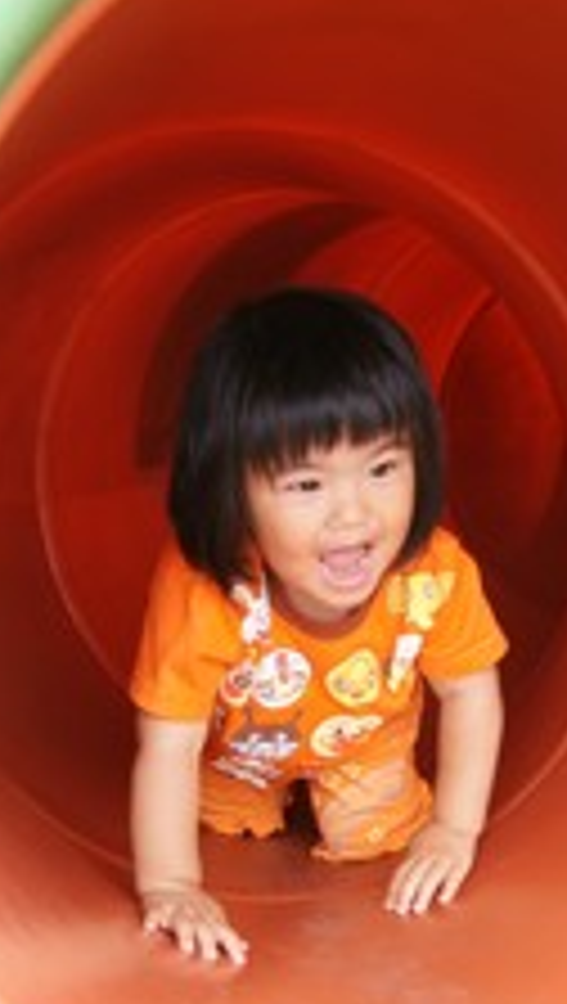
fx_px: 1731
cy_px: 615
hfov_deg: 18.6
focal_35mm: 65
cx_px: 369
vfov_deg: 32.2
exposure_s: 1/125
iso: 200
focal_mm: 22
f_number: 4.5
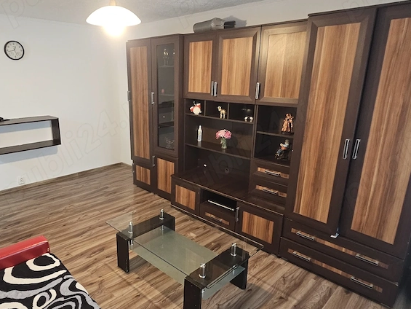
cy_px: 160
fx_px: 273
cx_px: 164
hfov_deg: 73.1
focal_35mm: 23
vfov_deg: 58.9
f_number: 2.2
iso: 320
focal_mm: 2.2
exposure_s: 1/33.4
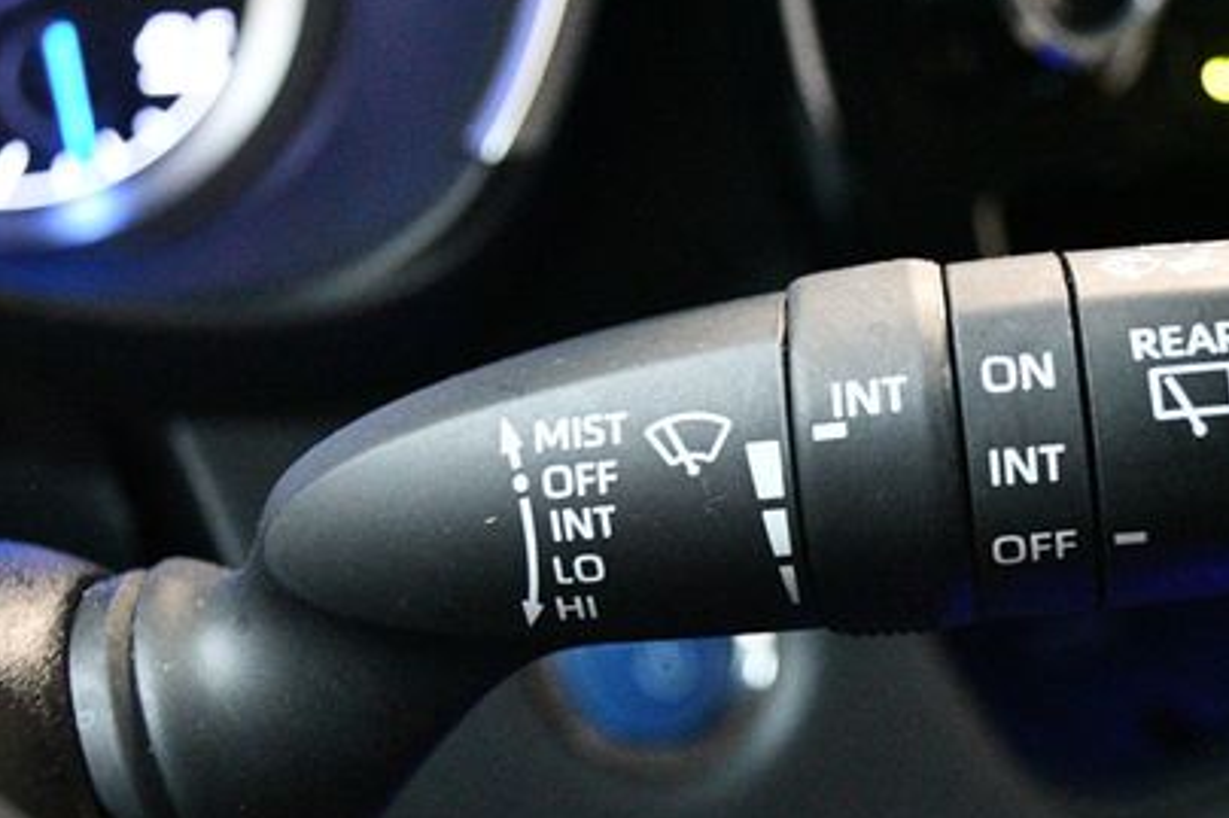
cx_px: 873
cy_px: 480
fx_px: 1945
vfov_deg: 23.7
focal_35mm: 57
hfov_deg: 34.5
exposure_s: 1/60
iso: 11400
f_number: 4
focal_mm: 24
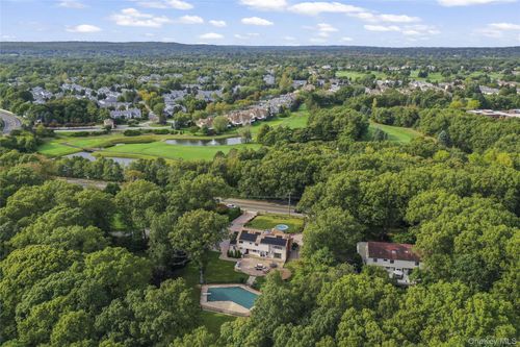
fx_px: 404
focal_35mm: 28
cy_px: 174
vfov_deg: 46.4
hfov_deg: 65.5
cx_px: 260
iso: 100
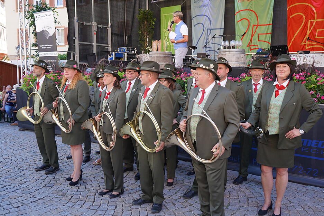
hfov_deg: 58.7
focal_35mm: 32
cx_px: 162
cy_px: 108
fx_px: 288
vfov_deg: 41.1
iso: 250
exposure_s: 1/160
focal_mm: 32
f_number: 4
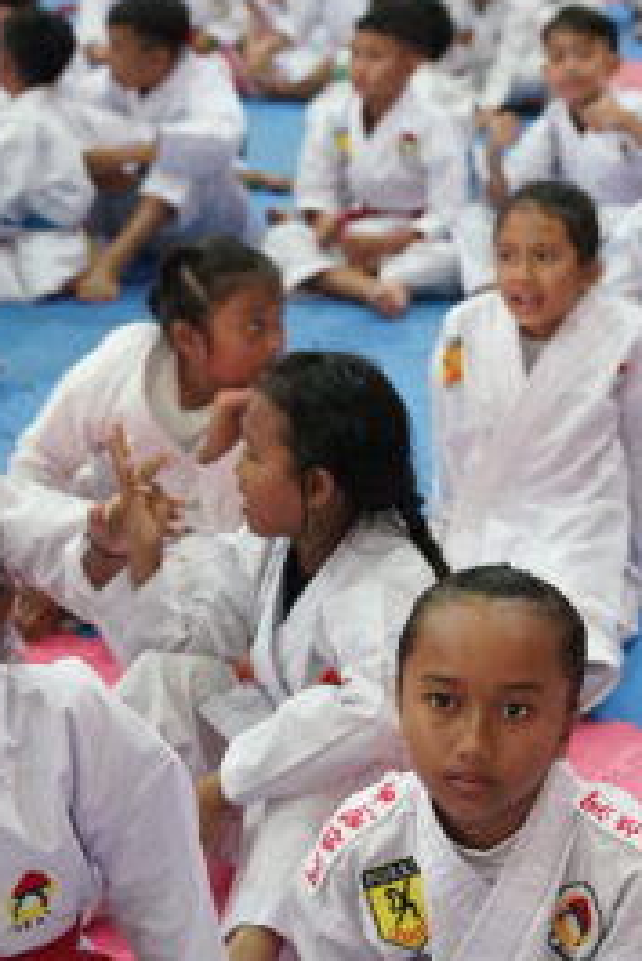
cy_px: 649
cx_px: 533
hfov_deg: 12.1
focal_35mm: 113
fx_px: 3019
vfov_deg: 18.0
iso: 4000
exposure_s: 1/100
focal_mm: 39
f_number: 2.8
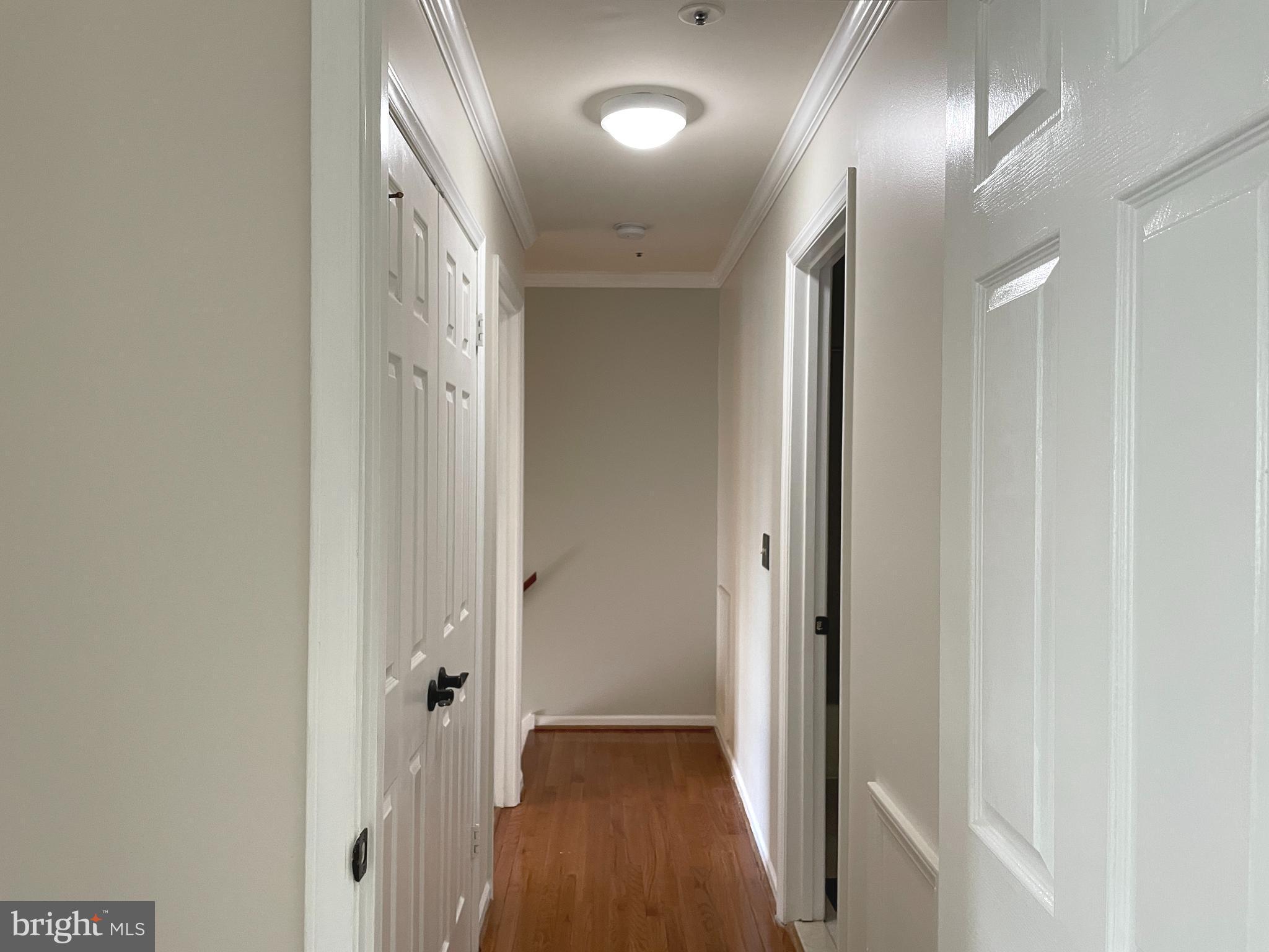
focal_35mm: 26
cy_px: 476
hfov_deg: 67.3
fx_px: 953
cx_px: 634
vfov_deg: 53.1
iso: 160
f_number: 1.6
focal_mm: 4.2
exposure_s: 1/60
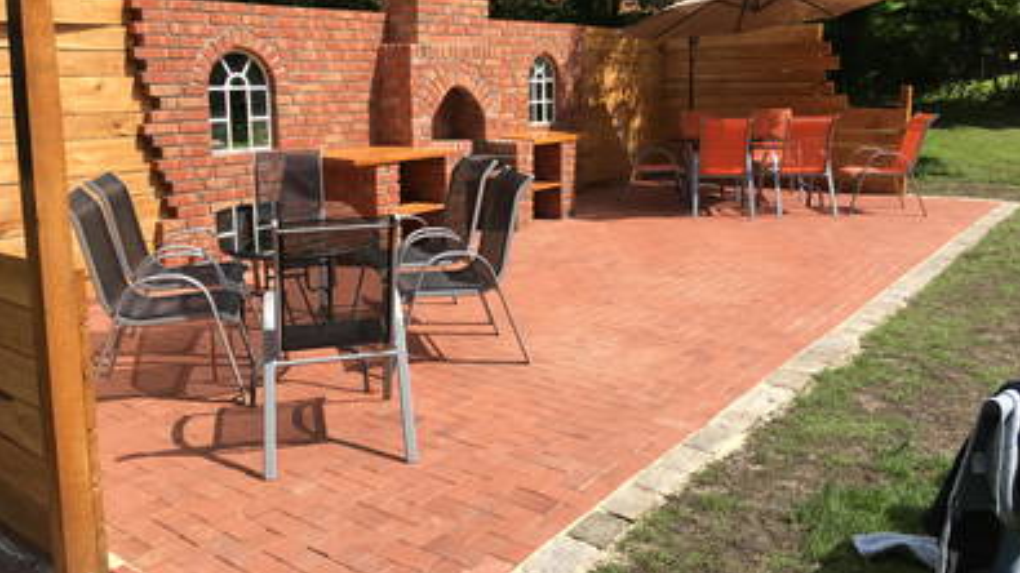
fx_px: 865
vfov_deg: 36.3
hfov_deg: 61.0
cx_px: 514
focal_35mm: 32
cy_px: 196
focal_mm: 4.15
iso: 25
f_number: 2.2
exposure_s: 1/916
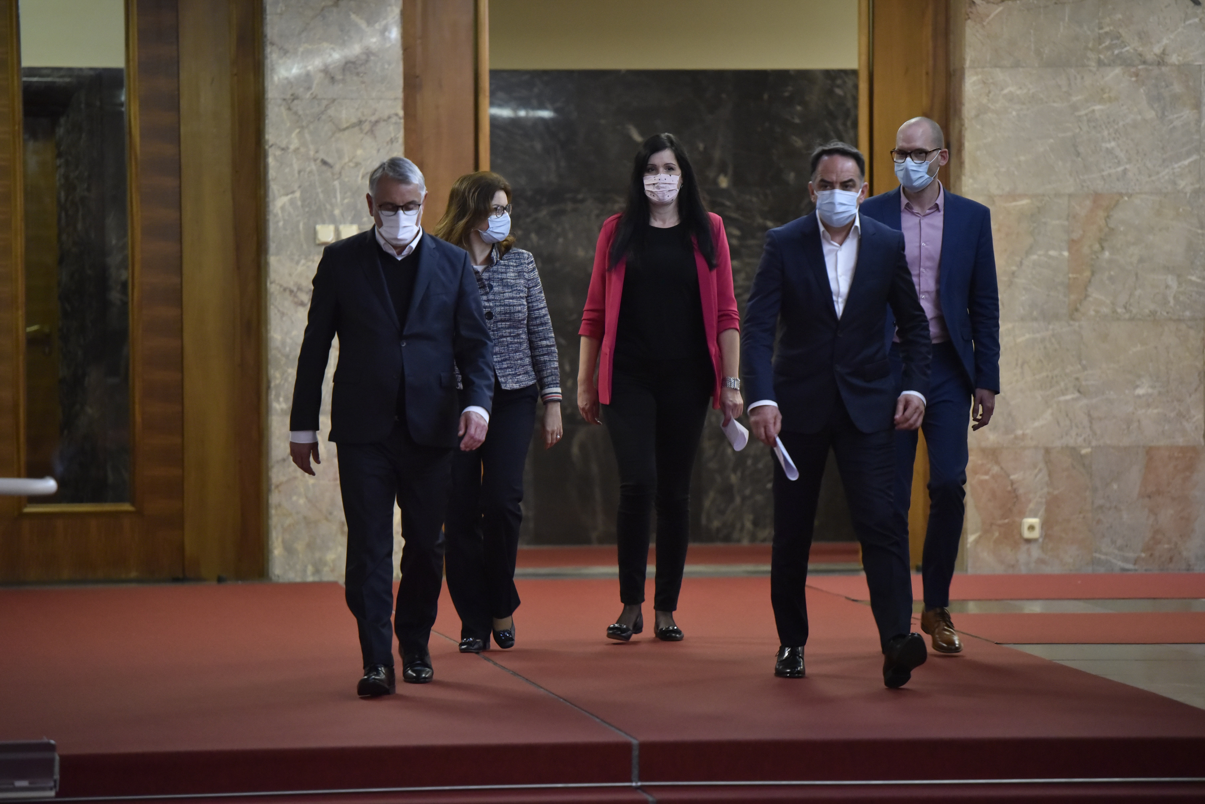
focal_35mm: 180
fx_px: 6027
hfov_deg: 11.4
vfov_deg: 7.6
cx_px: 602
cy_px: 402
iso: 2500
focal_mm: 180
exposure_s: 1/160
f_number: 2.8
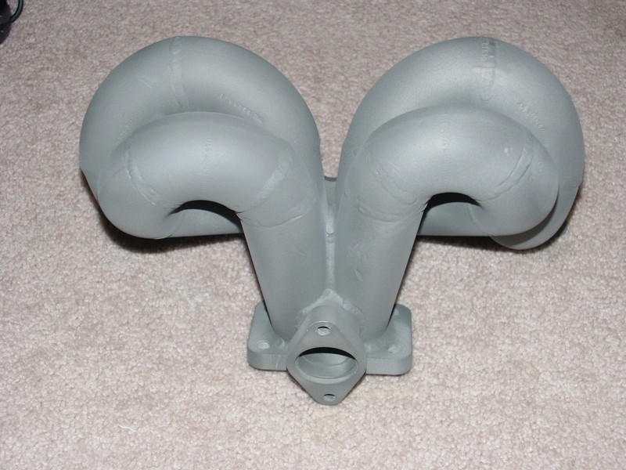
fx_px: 1157
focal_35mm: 64
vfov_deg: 22.9
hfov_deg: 30.3
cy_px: 235
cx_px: 313
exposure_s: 1/60
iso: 200
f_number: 3.5
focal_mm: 15.82
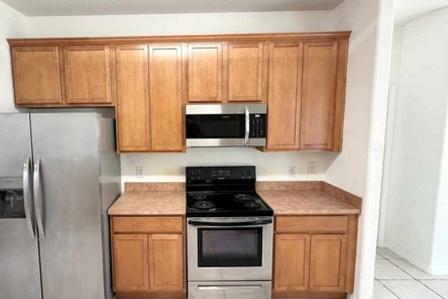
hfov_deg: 80.4
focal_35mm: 21
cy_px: 150
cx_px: 182
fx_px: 261
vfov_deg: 59.5
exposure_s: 1/60
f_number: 2.2
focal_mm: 2.22
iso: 200
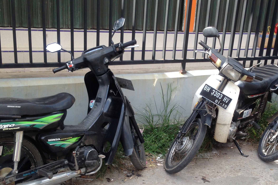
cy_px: 139
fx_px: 409
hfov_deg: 37.5
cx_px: 152
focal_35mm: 53
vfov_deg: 25.2
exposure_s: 1/244
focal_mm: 4.12
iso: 50
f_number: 2.4
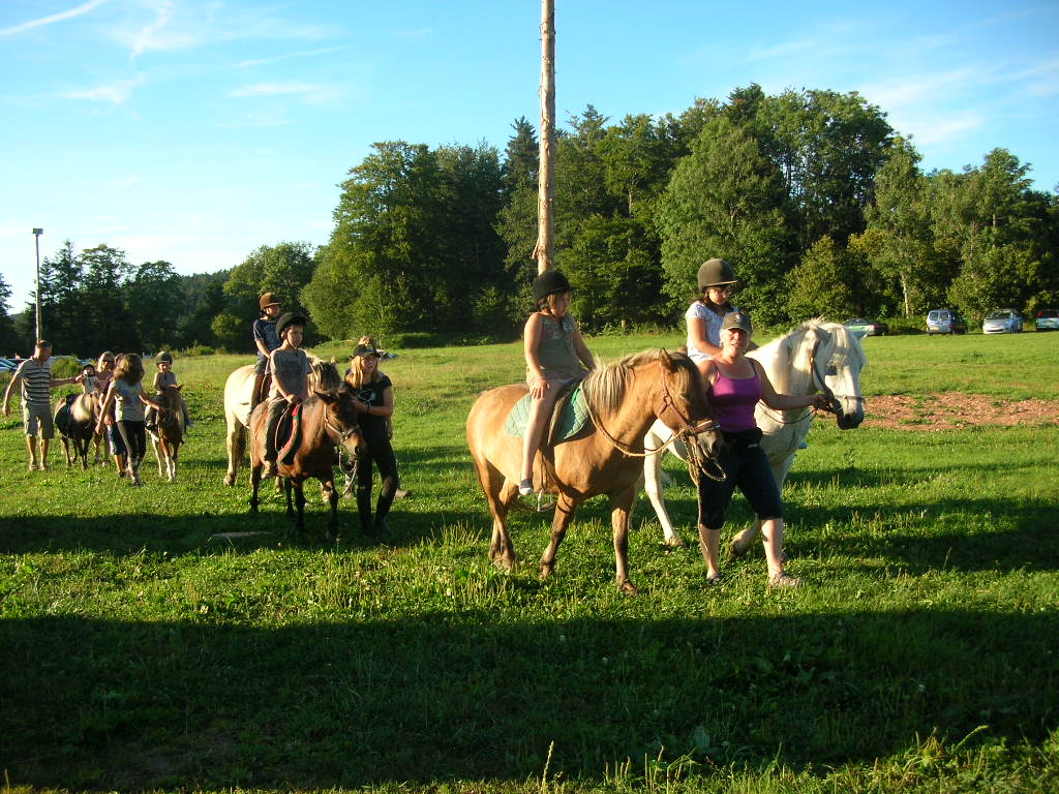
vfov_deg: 40.7
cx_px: 530
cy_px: 397
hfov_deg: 52.6
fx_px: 1071
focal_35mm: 35
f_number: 2.8
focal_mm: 5.8
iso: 50
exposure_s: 1/380
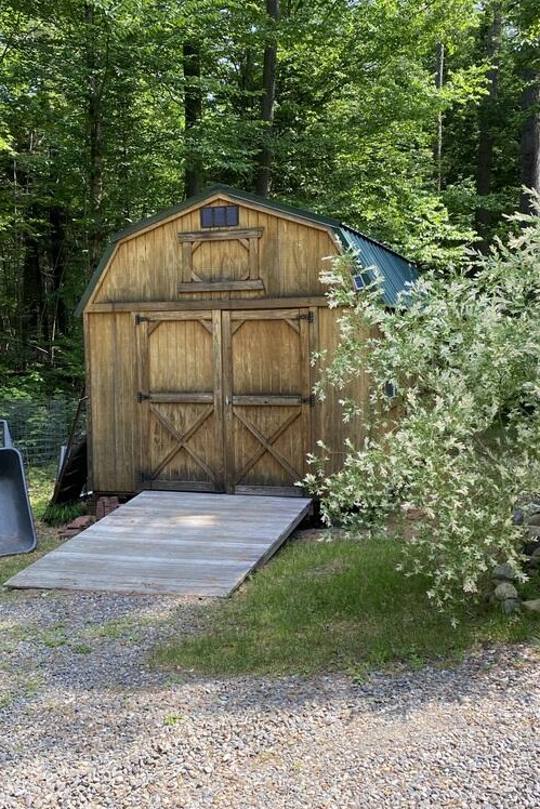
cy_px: 404
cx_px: 246
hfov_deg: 35.9
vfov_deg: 51.9
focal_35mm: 37
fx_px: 832
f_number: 1.8
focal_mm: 4.25
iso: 32
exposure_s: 1/429
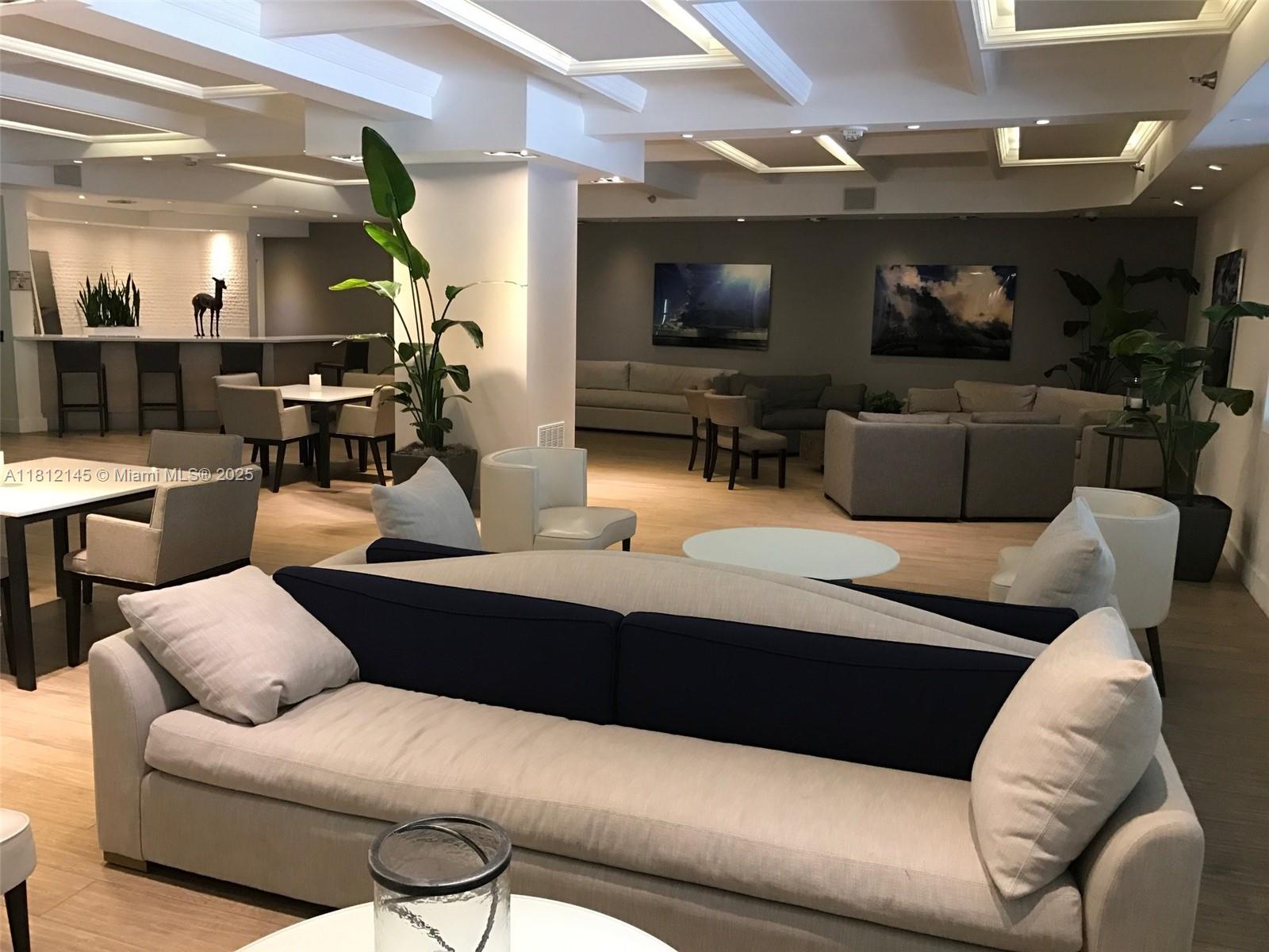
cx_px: 634
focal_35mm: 28
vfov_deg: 49.7
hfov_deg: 63.4
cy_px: 476
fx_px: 1026
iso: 64
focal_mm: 3.99
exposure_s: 1/15
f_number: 1.8
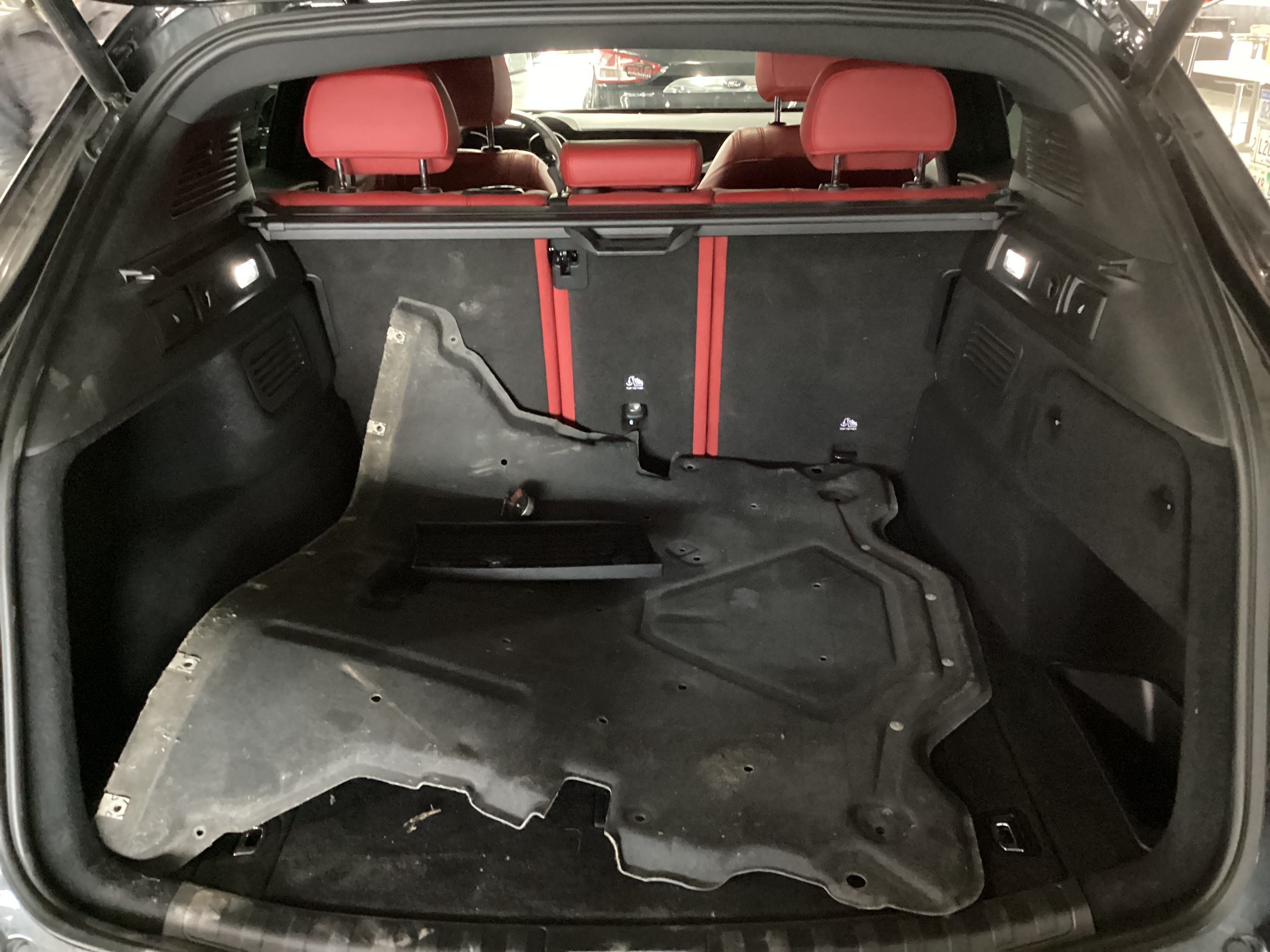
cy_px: 476
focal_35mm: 31
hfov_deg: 58.4
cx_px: 635
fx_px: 1137
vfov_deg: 45.4
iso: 800
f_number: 2.4
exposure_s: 1/15
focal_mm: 3.3
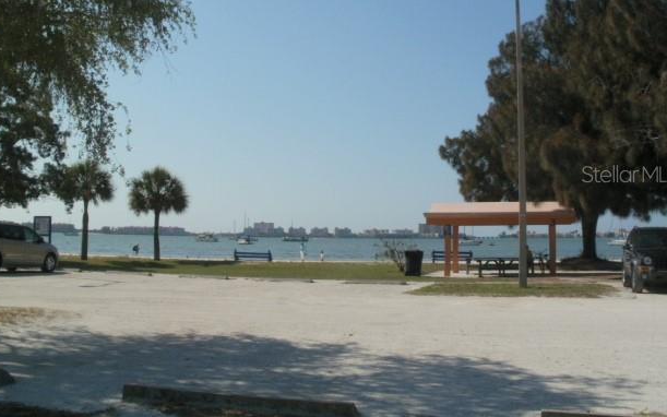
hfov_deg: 49.3
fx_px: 727
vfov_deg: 31.9
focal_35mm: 40
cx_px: 335
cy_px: 174
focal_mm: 6.3
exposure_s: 1/1250
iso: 100
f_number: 5.6
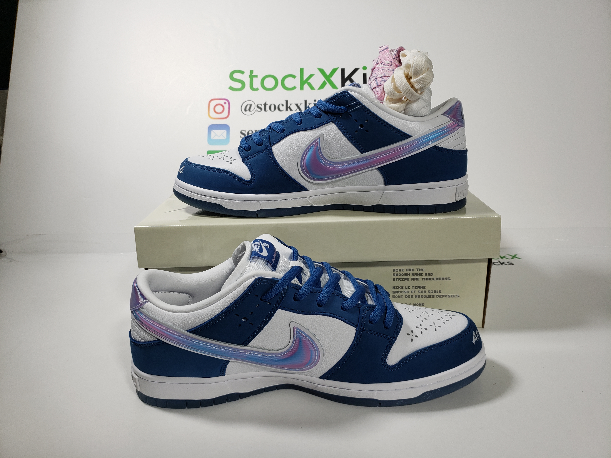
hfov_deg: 67.3
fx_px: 459
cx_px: 306
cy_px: 229
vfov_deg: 53.1
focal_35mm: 26
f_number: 1.5
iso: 50
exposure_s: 1/622
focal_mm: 4.3
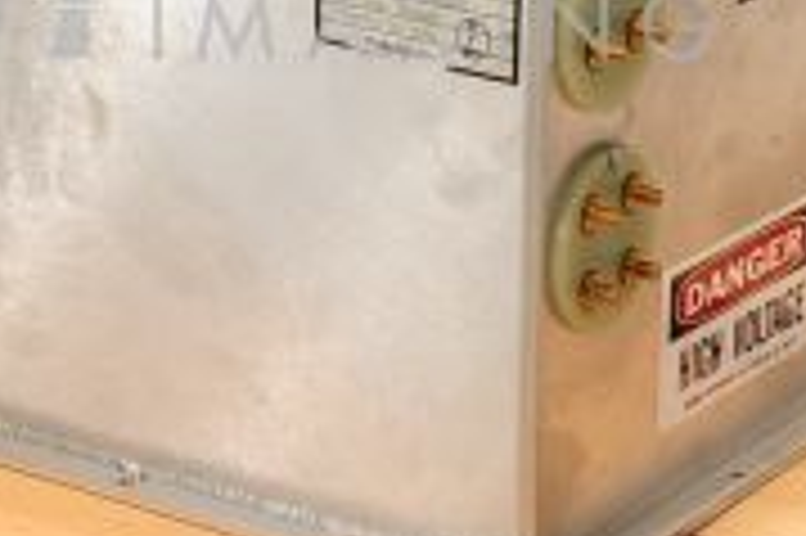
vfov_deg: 8.1
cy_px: -47
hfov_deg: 12.2
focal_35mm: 168
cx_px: 266
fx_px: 3758
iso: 320
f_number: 14
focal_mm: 50
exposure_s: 1/160
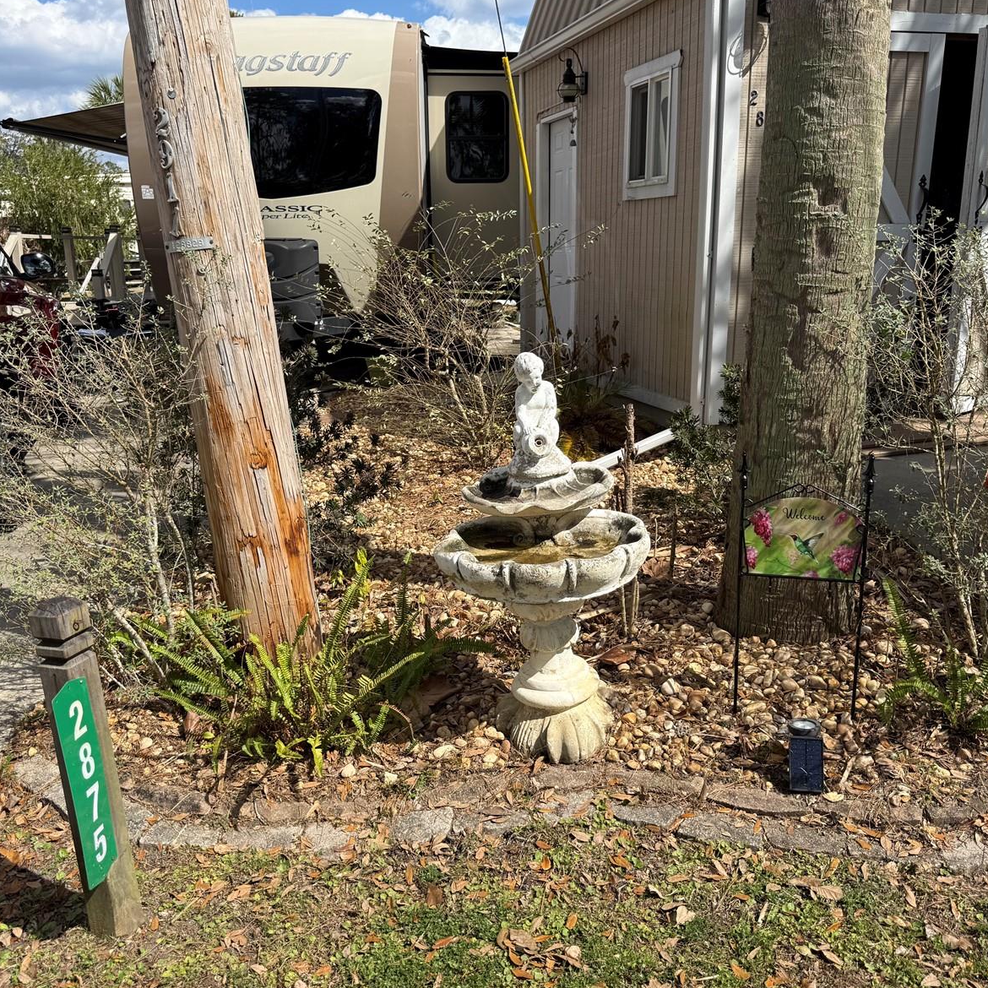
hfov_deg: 55.6
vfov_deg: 55.6
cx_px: 483
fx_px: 936
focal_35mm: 29
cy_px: 497
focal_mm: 6.76
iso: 80
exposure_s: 1/3953
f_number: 1.78
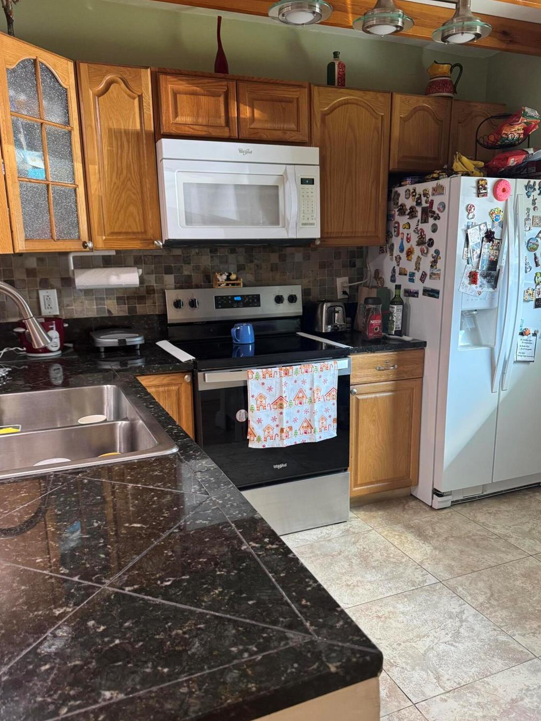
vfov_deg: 65.3
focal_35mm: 27
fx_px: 563
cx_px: 275
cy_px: 381
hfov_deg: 51.4
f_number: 1.78
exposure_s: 1/60
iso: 250
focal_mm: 6.76
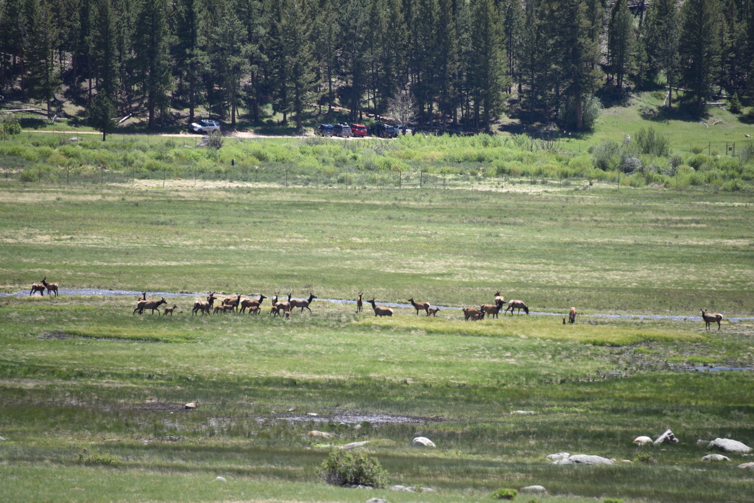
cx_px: 377
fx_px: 6284
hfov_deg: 6.9
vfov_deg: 4.6
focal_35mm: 300
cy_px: 252
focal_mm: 300
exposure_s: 1/640
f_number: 5.6
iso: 280
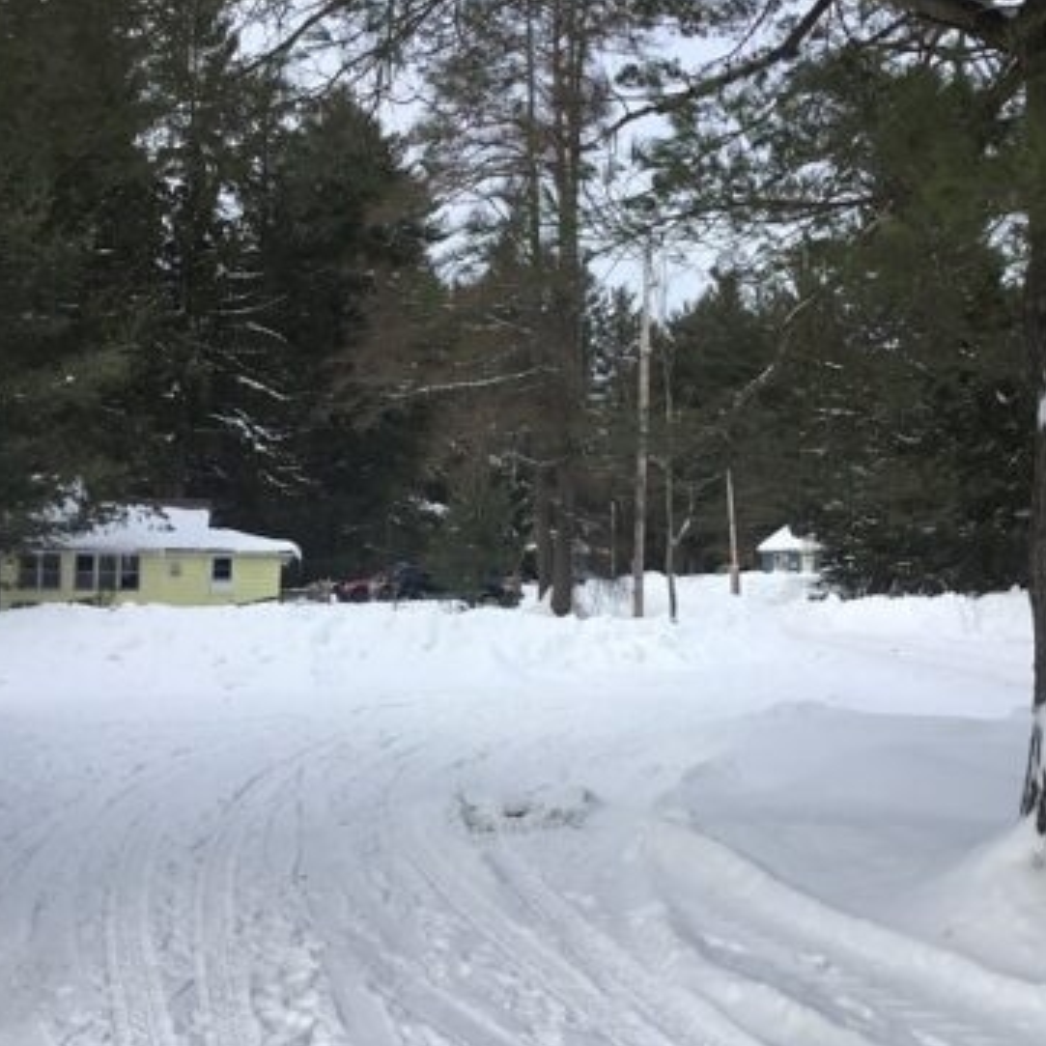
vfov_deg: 43.9
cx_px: 548
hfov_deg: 43.8
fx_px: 1299
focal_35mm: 38
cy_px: 535
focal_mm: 3.3
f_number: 2.4
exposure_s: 1/515
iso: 25
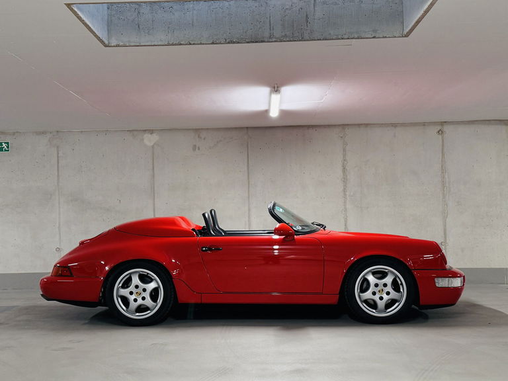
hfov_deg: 71.6
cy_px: 190
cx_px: 254
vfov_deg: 56.8
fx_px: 352
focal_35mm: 24
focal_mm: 6.76
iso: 200
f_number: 1.78
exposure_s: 1/100
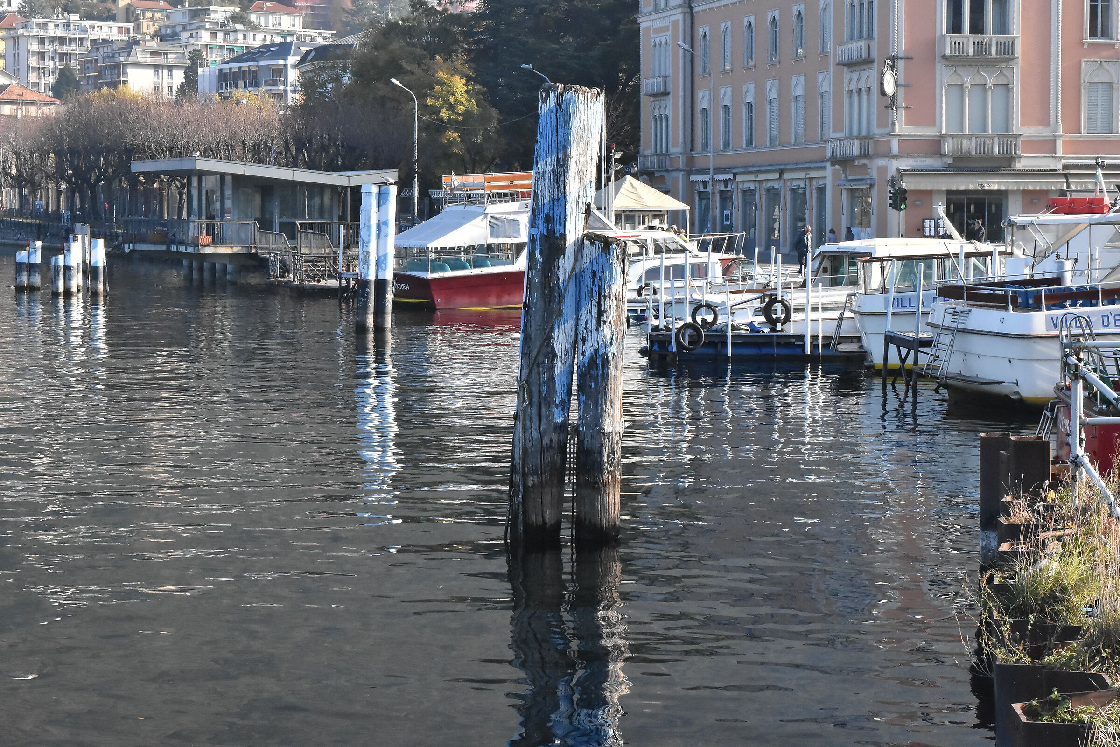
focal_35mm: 82
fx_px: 2567
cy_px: 374
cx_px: 560
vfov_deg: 16.6
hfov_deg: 24.6
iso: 4000
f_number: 14
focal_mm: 55
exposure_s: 1/1000
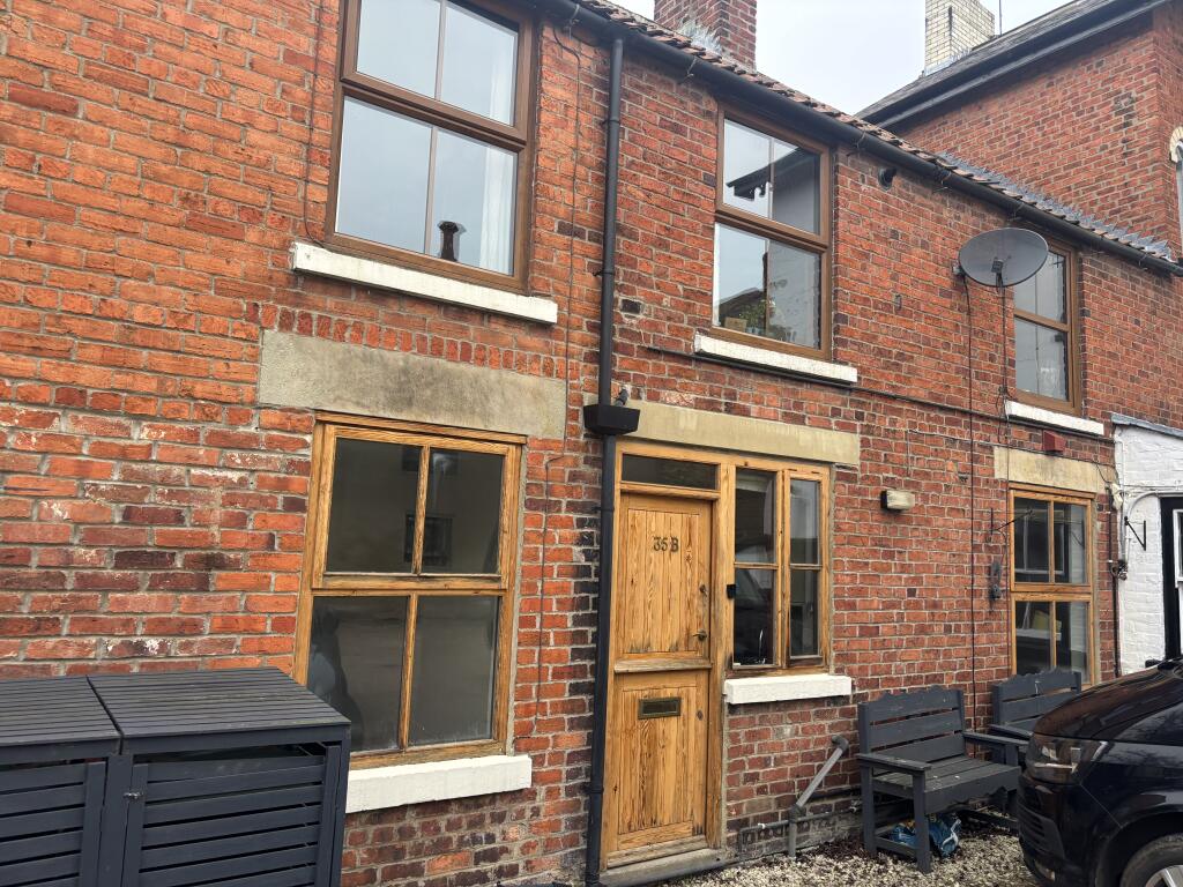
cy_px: 444
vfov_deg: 53.1
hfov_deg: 67.3
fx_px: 889
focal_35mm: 26
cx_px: 592
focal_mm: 5.96
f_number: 1.6
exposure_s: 1/85
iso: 125
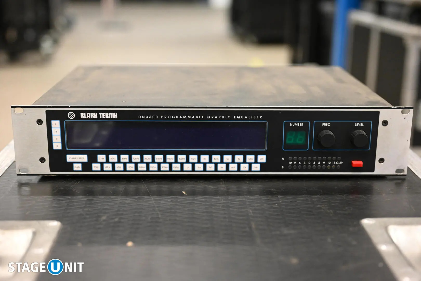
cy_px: 140
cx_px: 210
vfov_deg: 27.0
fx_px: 585
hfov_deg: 39.6
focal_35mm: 50
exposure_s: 1/125
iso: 3200
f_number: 2.8
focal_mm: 50
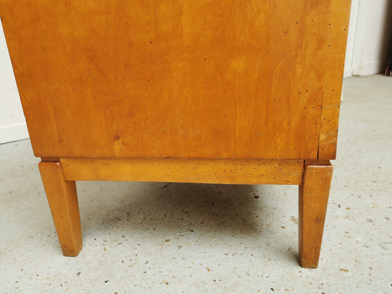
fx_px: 306
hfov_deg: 65.3
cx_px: 196
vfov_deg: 51.4
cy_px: 147
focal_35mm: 27
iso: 64
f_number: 1.8
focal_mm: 5.58
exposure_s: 1/100
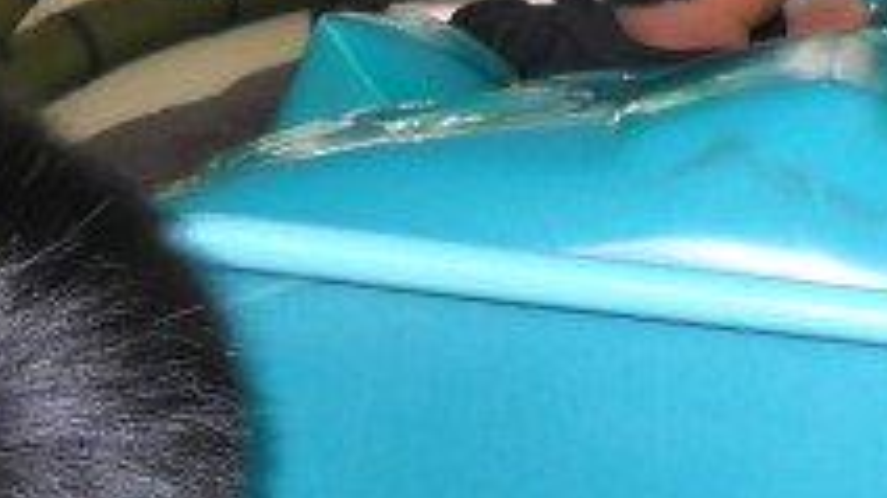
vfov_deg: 10.3
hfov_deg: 18.5
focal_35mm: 115
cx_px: 678
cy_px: -130
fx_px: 2703
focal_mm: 6.2
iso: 160
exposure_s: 1/45
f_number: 2.8
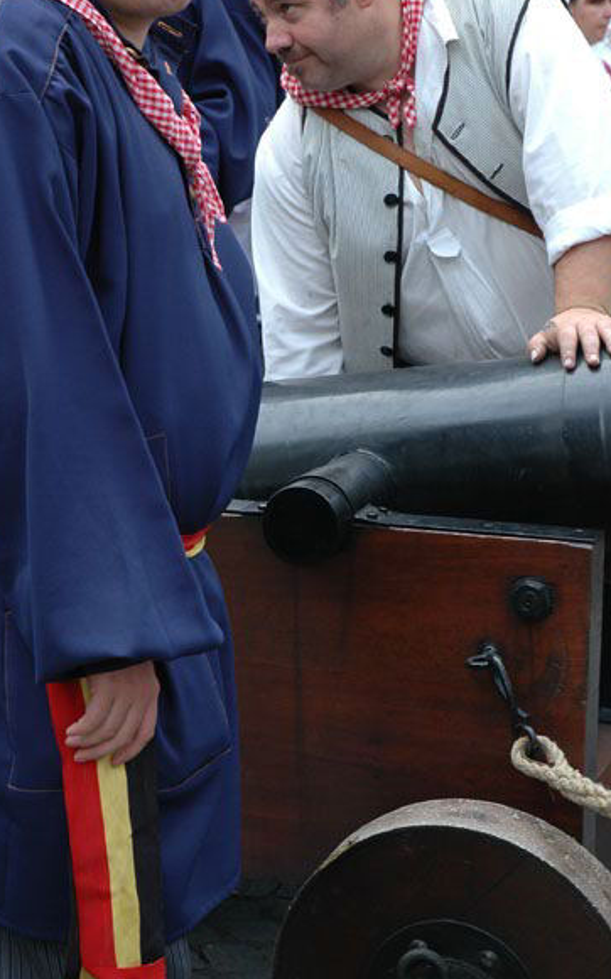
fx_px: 2587
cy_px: 387
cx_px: 292
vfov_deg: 21.4
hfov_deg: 13.5
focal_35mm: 97
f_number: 5.6
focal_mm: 46
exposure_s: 1/125
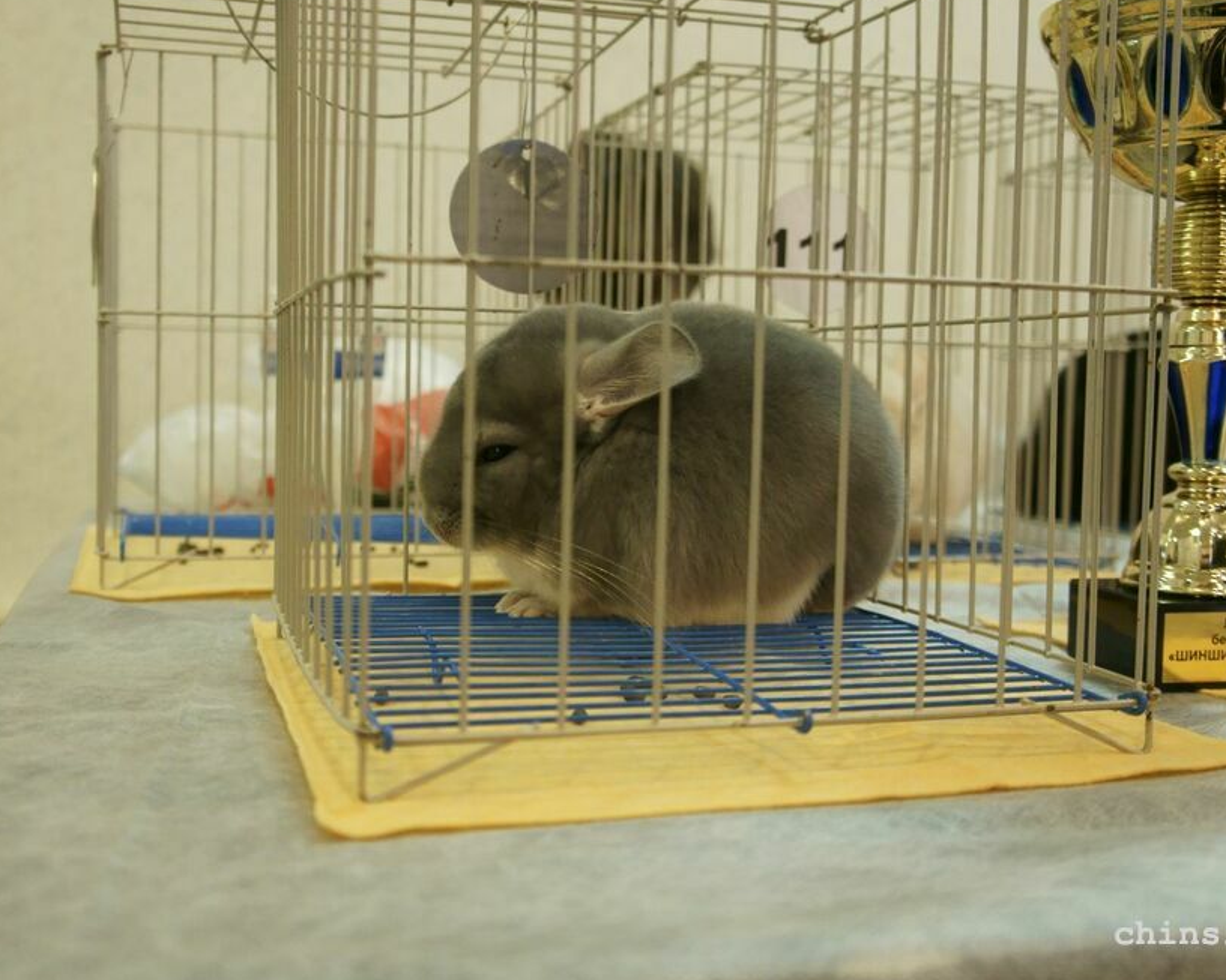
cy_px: 488
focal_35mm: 41
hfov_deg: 45.2
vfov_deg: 36.8
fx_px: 1473
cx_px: 615
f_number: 4
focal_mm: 23
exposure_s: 1/50
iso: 1600
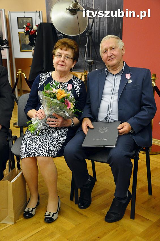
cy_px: 120
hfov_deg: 29.8
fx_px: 301
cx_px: 80
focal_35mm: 45
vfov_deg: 43.6
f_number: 5.6
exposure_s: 1/80
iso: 2500
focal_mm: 30
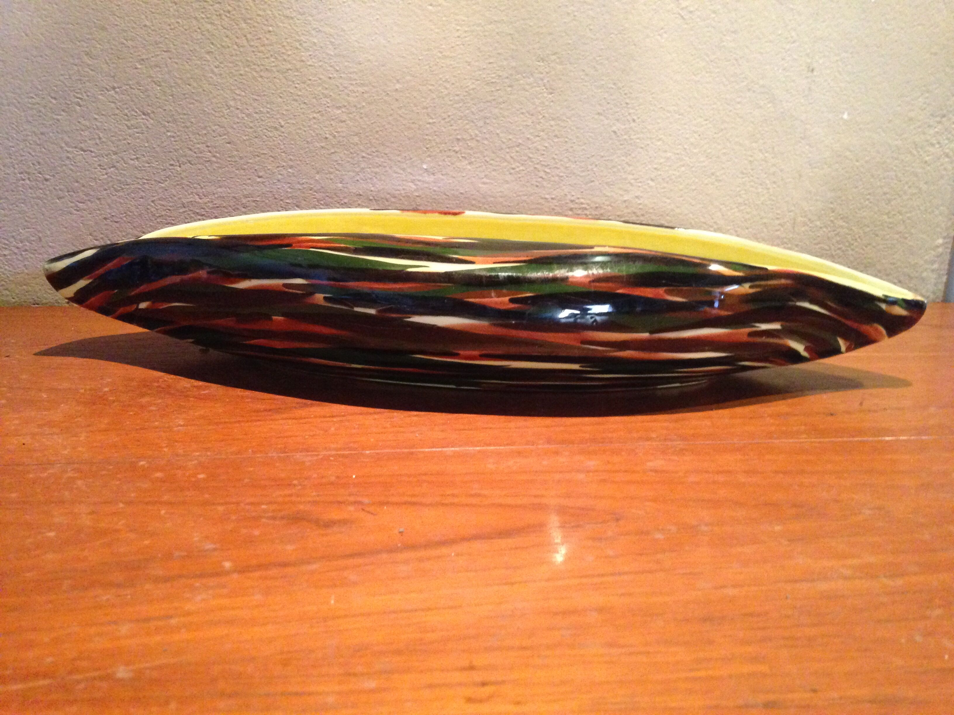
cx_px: 477
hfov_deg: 55.4
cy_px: 358
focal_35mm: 33
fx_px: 909
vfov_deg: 42.9
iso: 500
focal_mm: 4.12
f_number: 2.4
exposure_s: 1/15
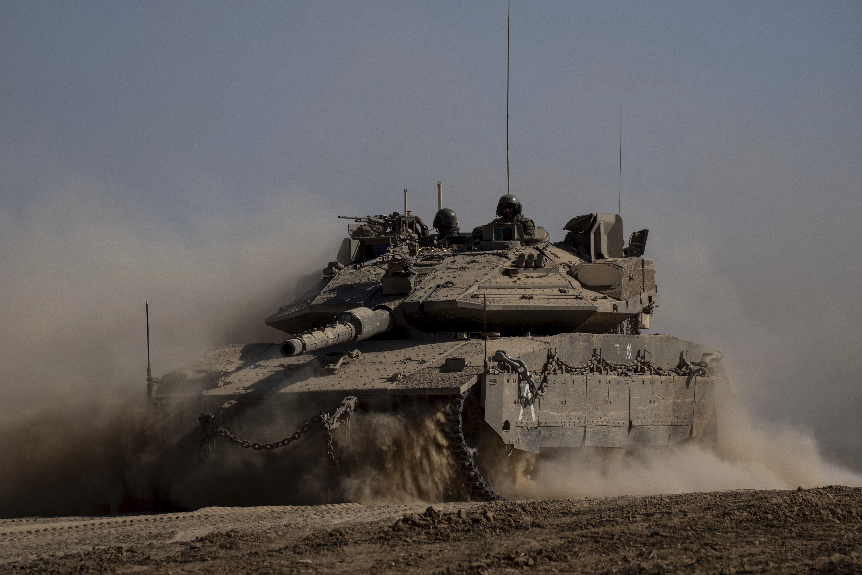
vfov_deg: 5.3
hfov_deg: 8.0
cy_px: 288
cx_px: 431
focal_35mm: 259
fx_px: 6201
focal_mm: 259
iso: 100
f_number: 7.1
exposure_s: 1/1250
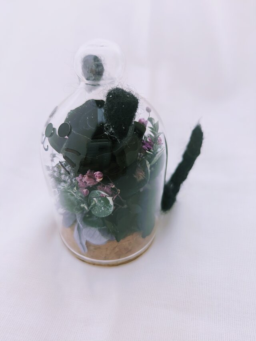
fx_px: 246
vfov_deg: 69.4
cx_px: 128
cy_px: 170
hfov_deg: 54.9
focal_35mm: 25
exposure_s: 1/33.3
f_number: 1.89
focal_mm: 5.43
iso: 61
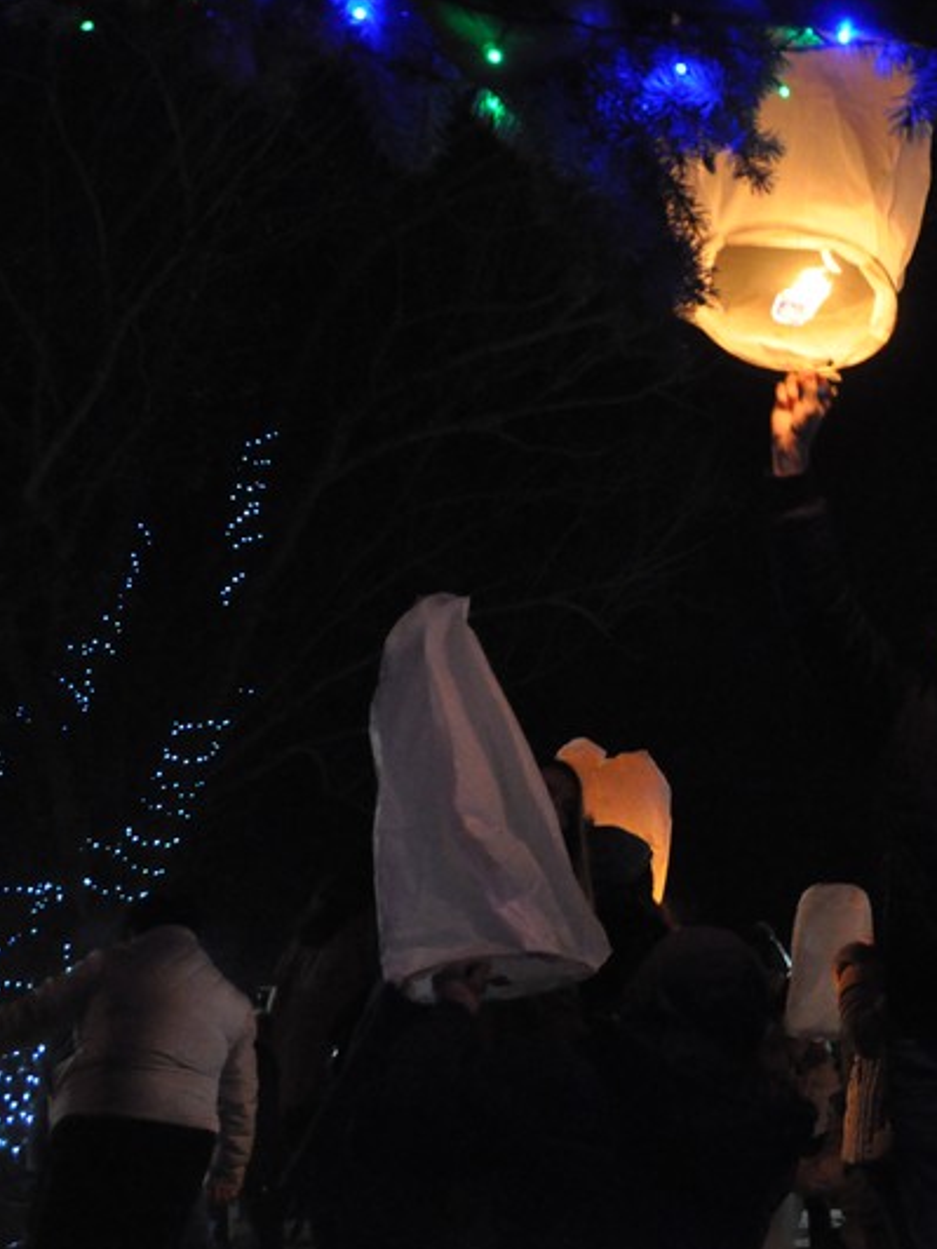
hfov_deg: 32.9
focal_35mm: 40
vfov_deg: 46.8
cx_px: 944
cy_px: 628
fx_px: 1444
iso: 3200
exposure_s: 1/40
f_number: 3.5
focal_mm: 18
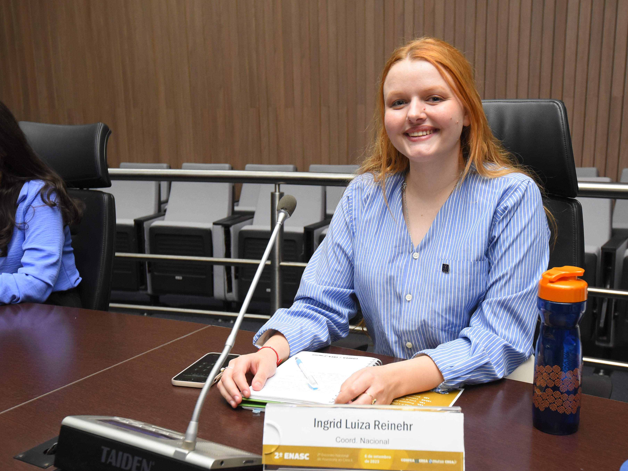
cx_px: 356
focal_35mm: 36
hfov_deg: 51.2
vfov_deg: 39.6
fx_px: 653
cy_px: 259
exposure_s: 1/160
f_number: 4.5
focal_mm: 30
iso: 2500
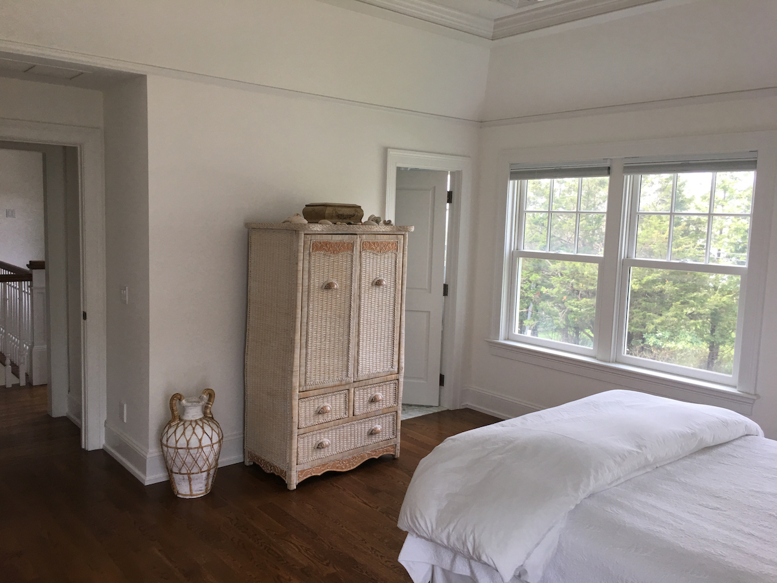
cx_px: 388
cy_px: 292
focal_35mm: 29
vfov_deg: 48.2
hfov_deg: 61.7
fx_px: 651
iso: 25
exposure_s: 1/40
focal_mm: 4.15
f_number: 2.2
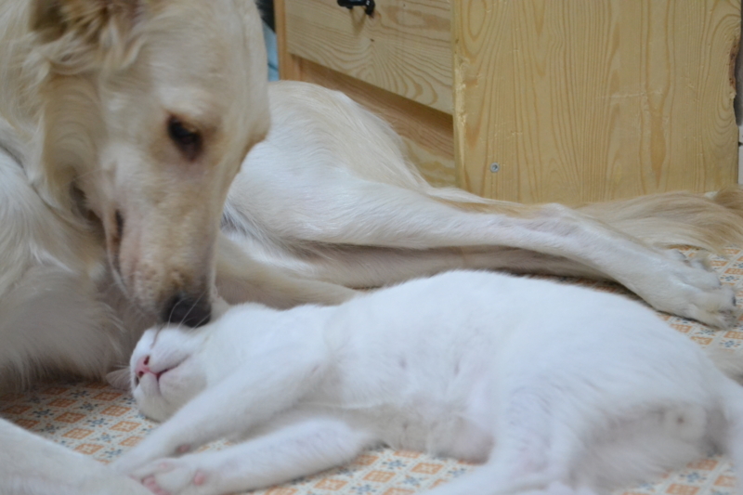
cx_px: 372
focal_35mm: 82
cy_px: 248
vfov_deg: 16.5
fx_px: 1702
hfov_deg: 24.6
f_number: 5.6
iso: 3200
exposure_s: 1/60
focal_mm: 55
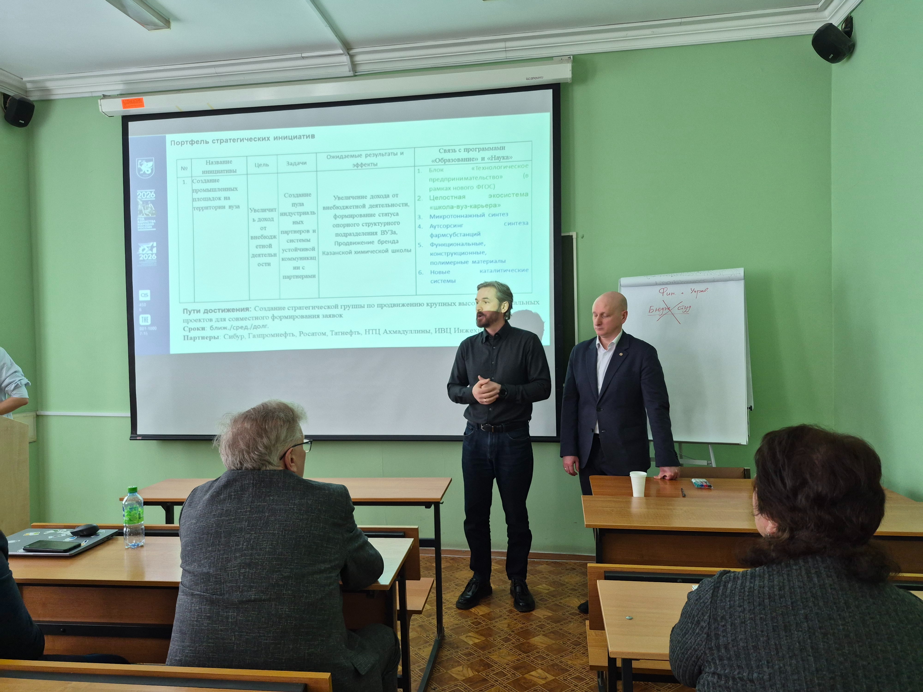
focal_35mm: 23
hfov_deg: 73.9
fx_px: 613
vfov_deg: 58.9
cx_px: 462
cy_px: 346
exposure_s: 1/120
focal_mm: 5.4
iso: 400
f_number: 1.8
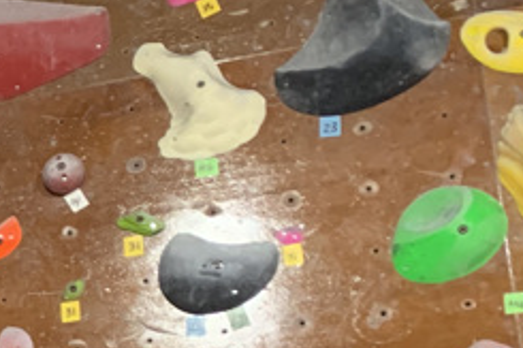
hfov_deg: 15.1
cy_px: 495
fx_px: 1640
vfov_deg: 11.7
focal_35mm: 113
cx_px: -489
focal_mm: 4.25
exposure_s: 1/40
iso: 400
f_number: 1.8
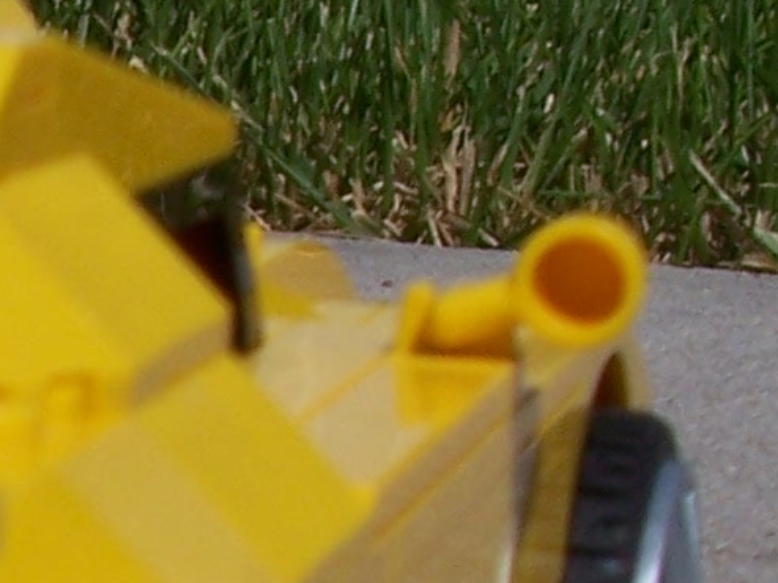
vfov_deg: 7.4
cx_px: -685
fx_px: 4403
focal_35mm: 196
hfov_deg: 9.5
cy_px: 938
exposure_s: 1/1400
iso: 80
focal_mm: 7.2
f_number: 5.6
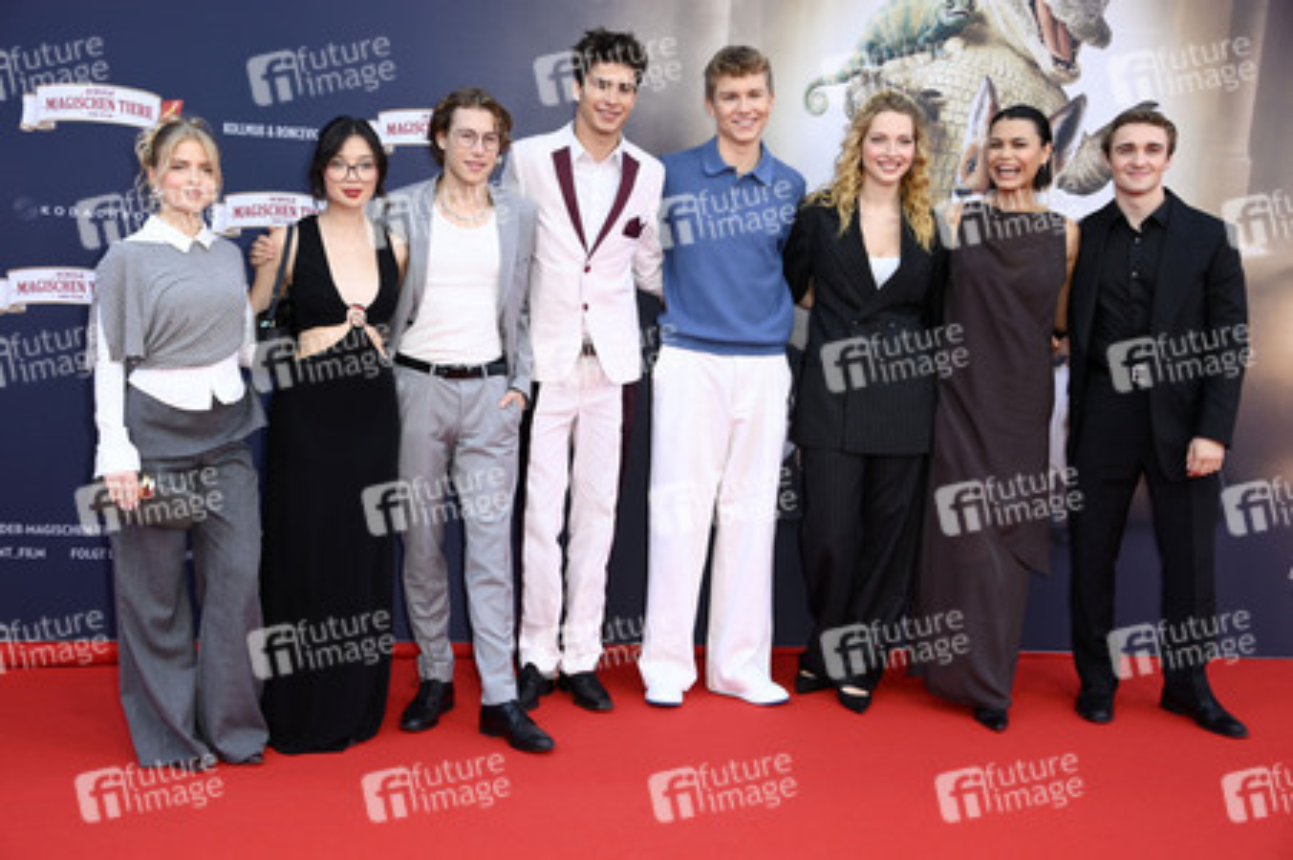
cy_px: 430
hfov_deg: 41.1
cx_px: 646
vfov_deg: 28.0
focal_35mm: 48
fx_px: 1723
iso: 640
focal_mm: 48
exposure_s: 1/200
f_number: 5.6
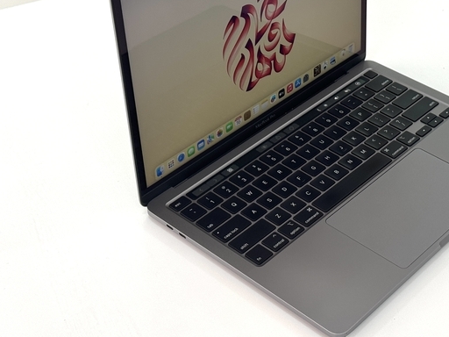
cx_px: 317
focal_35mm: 75
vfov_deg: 19.5
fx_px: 973
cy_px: 101
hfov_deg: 25.8
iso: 50
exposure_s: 1/148
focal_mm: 6.76
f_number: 1.78
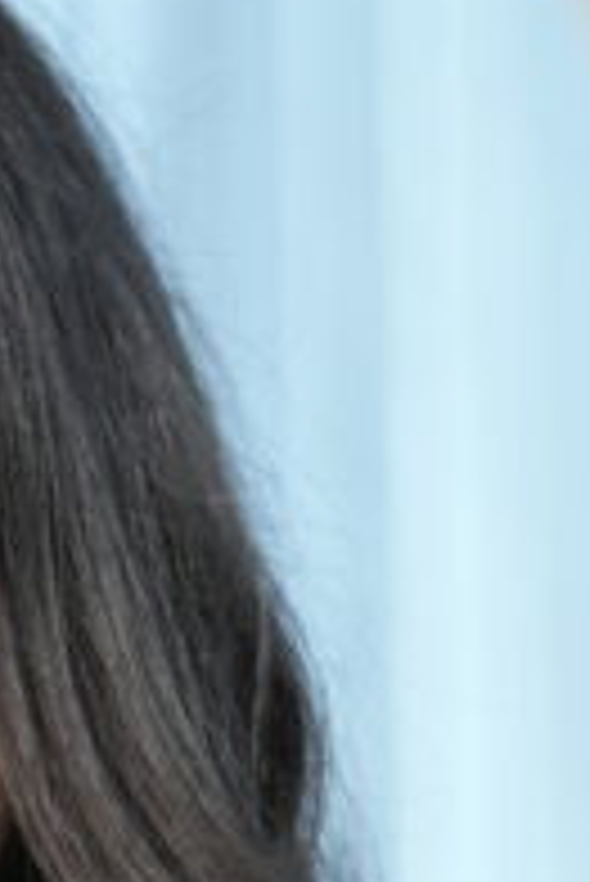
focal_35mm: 261
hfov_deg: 5.2
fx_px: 6404
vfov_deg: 7.7
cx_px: -241
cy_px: 1552
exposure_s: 1/125
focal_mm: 50
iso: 100
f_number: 2
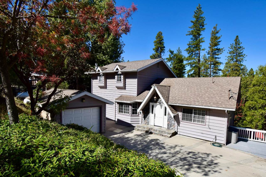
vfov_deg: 77.3
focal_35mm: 15
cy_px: 88
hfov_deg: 100.4
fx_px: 111
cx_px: 133
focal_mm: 10
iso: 200
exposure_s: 1/400
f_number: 10
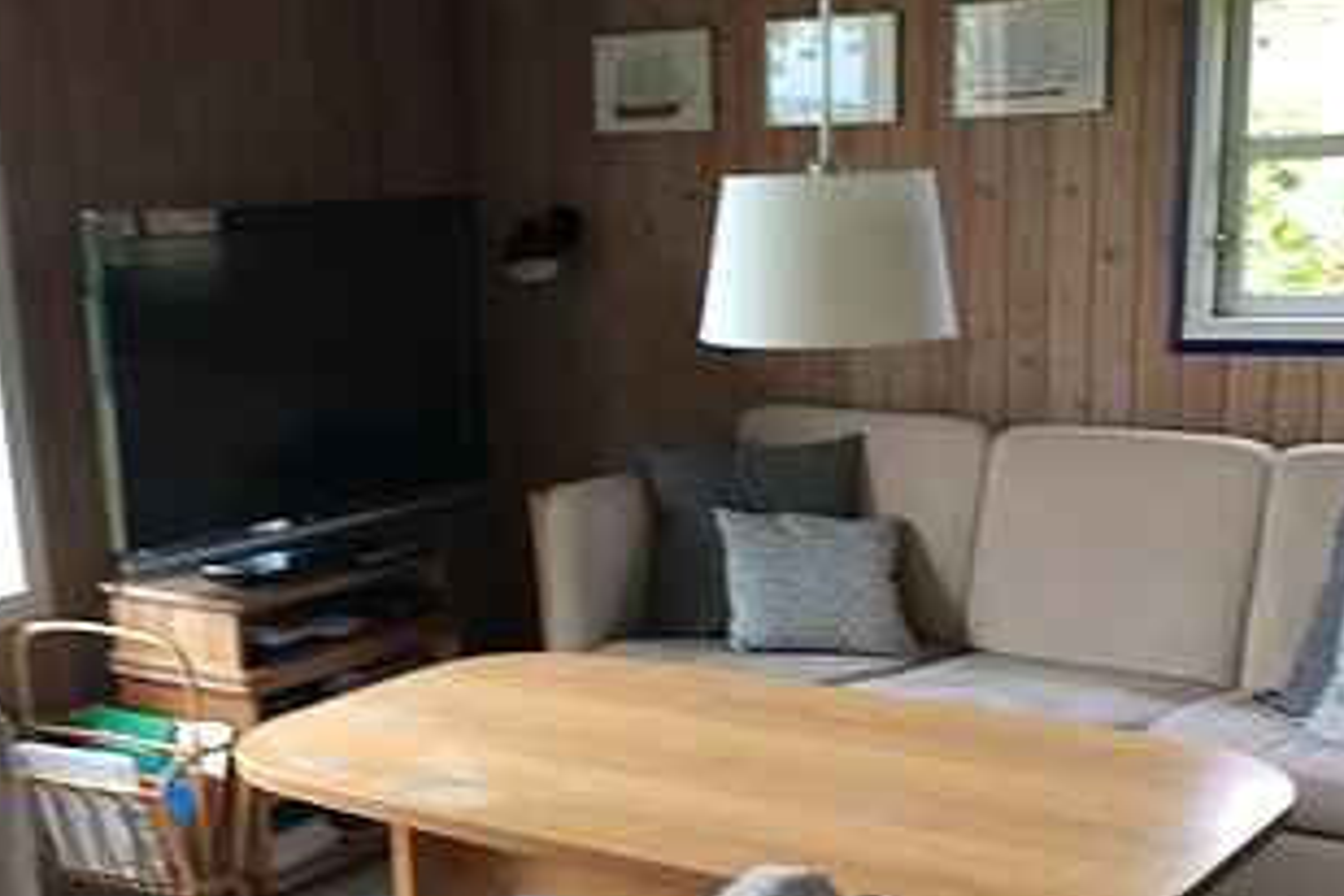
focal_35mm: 39
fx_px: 1456
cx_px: 522
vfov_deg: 33.7
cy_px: 644
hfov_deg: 49.2
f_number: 2.2
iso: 25
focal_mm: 4.15
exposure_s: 1/50
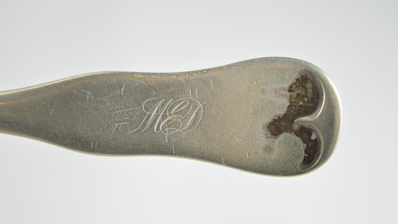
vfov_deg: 14.0
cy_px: 127
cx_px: 199
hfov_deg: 24.6
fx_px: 913
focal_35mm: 87
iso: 400
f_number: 5.6
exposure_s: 1/60
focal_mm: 55
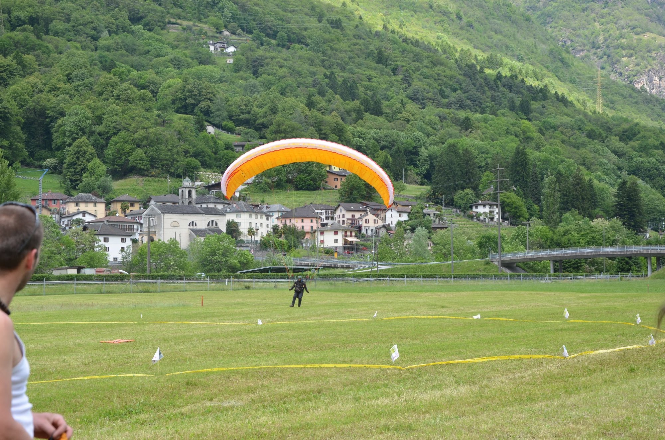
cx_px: 332
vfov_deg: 20.1
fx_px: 1244
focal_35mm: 68
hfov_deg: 29.9
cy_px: 220
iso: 200
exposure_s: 1/200
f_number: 7.1
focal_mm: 45
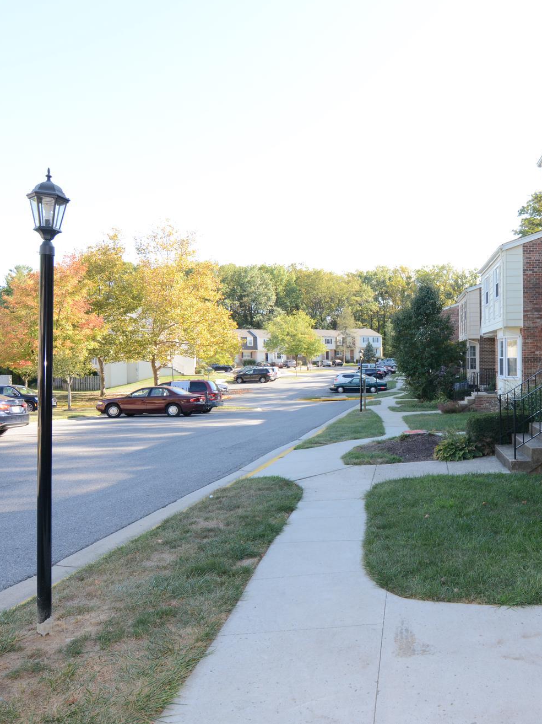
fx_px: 517
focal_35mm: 25
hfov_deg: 52.7
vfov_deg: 69.9
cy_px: 363
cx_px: 412
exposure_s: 1/125
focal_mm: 11
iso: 280
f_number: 5.6
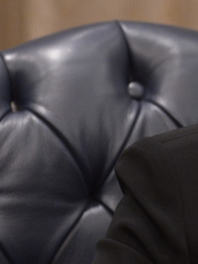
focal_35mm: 623
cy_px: 145
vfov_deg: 3.2
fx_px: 4747
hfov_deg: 2.4
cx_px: 353
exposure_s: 1/50
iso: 2500
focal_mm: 145
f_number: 5
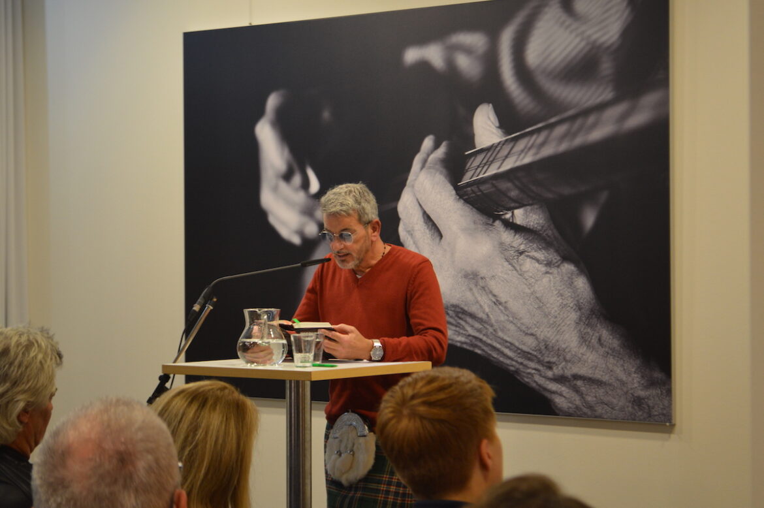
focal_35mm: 82
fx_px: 1749
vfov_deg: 16.5
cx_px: 382
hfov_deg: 24.6
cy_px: 254
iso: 800
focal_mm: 55
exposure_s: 1/15
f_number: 5.6
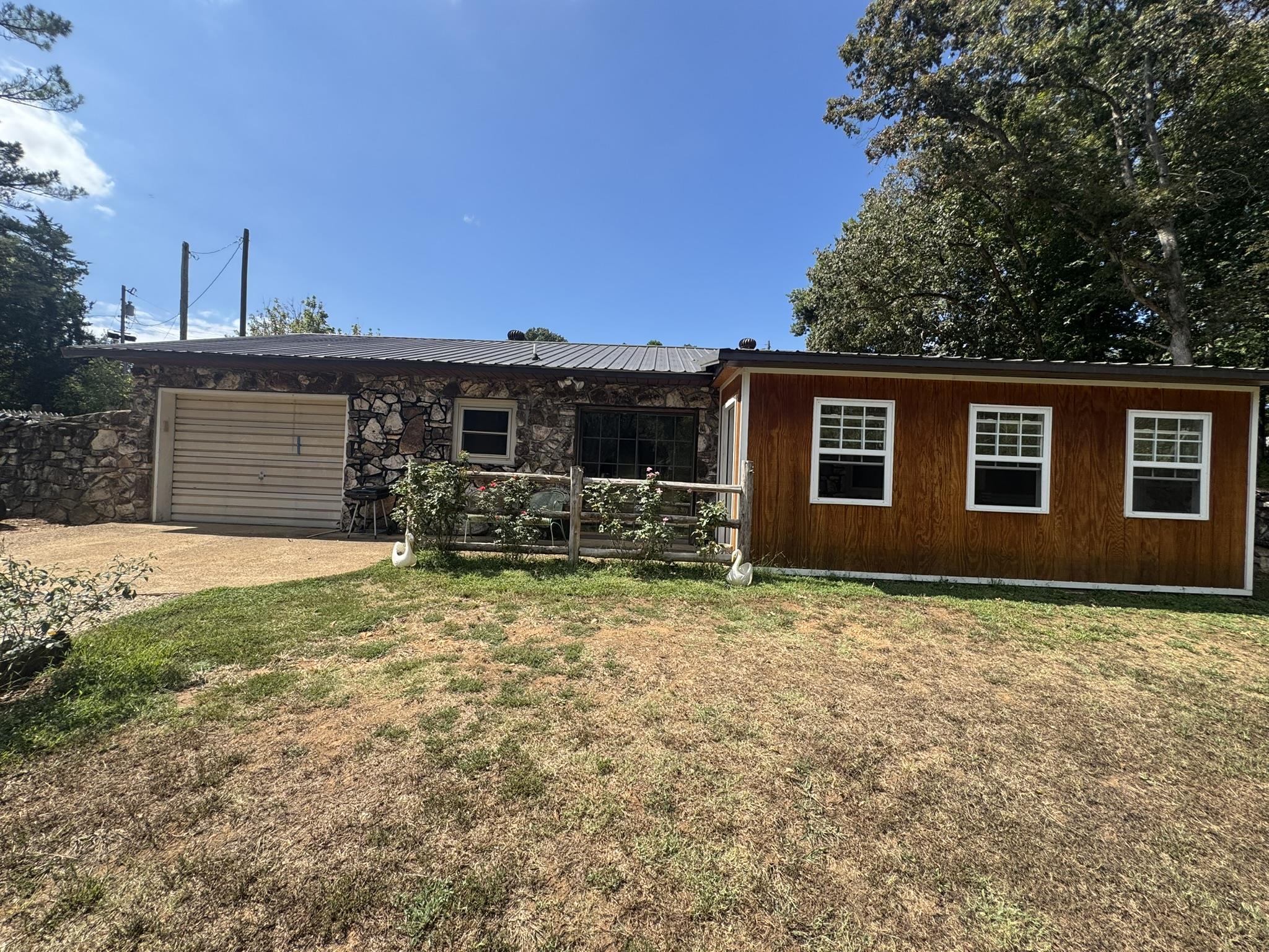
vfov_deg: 85.7
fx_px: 513
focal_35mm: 14
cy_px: 476
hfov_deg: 102.1
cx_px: 634
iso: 50
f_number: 2.2
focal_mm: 2.22
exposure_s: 1/1143
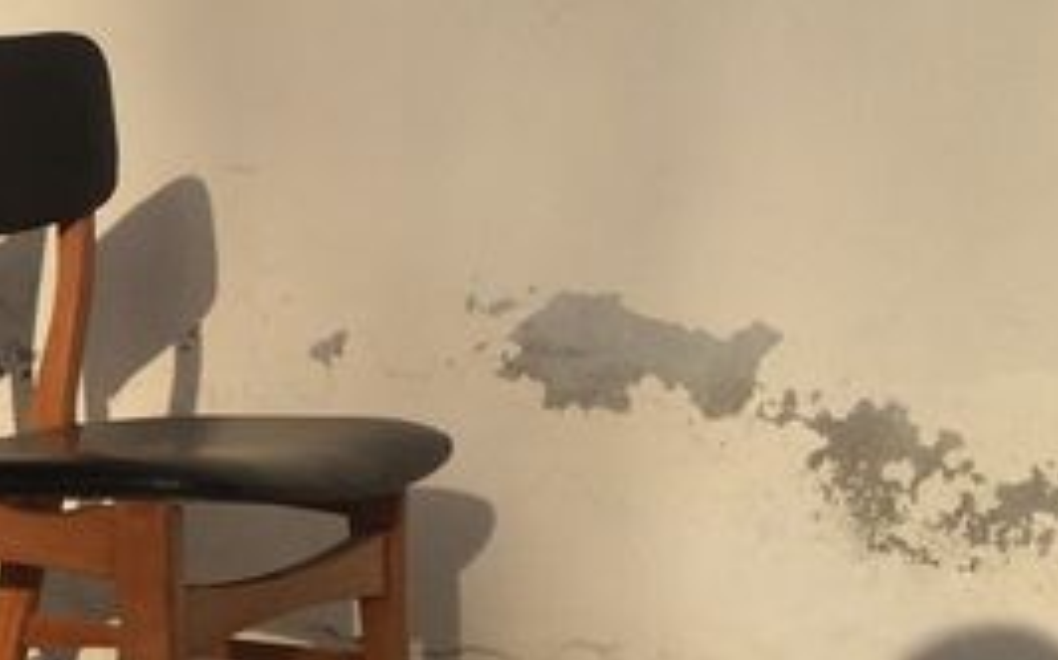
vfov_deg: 17.6
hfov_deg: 25.4
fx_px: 2133
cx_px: -171
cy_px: 410
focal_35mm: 74
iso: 32
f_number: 2.2
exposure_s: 1/2283
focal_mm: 4.15
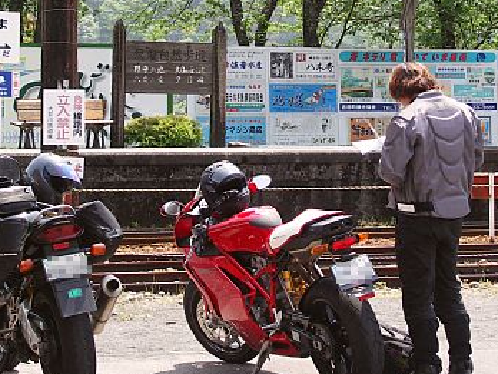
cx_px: 268
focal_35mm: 136
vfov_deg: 10.9
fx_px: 1957
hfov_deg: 14.5
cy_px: 97
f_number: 4
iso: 50
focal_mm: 19.1
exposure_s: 1/200
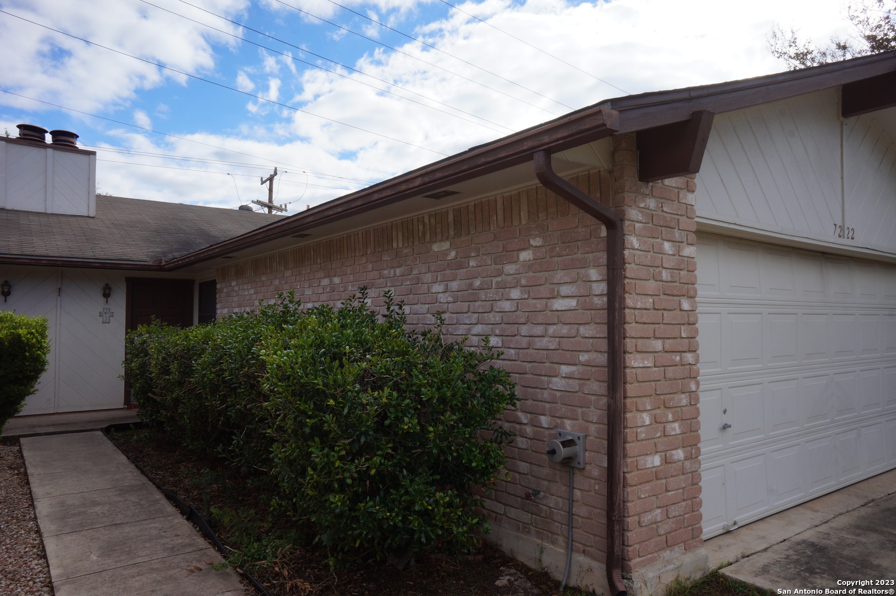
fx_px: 597
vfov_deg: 53.1
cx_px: 448
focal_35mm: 24
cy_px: 298
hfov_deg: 73.8
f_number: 16
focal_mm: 16
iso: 100
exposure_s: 1/100
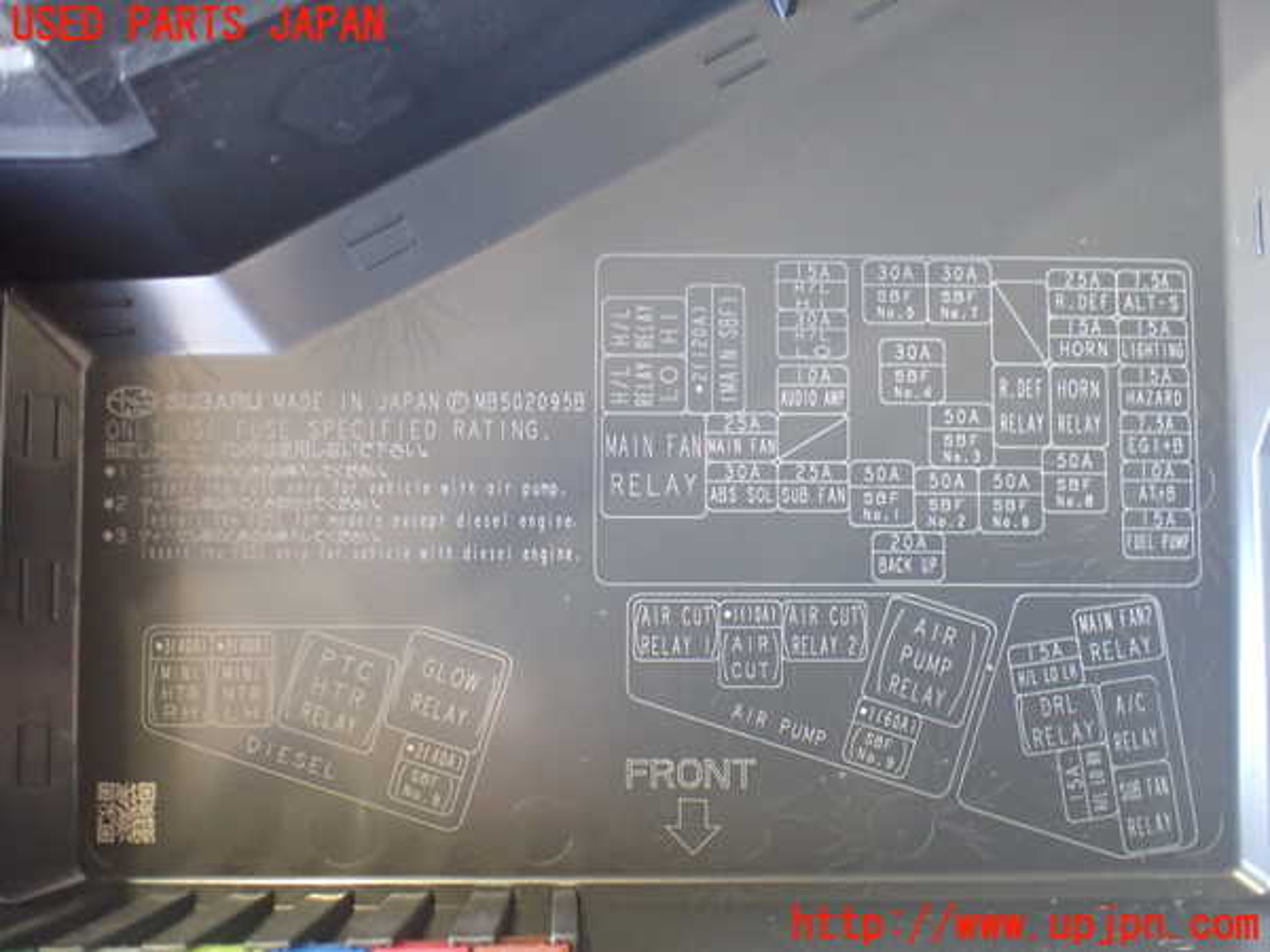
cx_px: 635
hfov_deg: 60.0
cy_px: 476
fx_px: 1101
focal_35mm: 30
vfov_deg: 46.8
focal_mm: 5.4
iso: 800
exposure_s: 1/50
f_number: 2.3
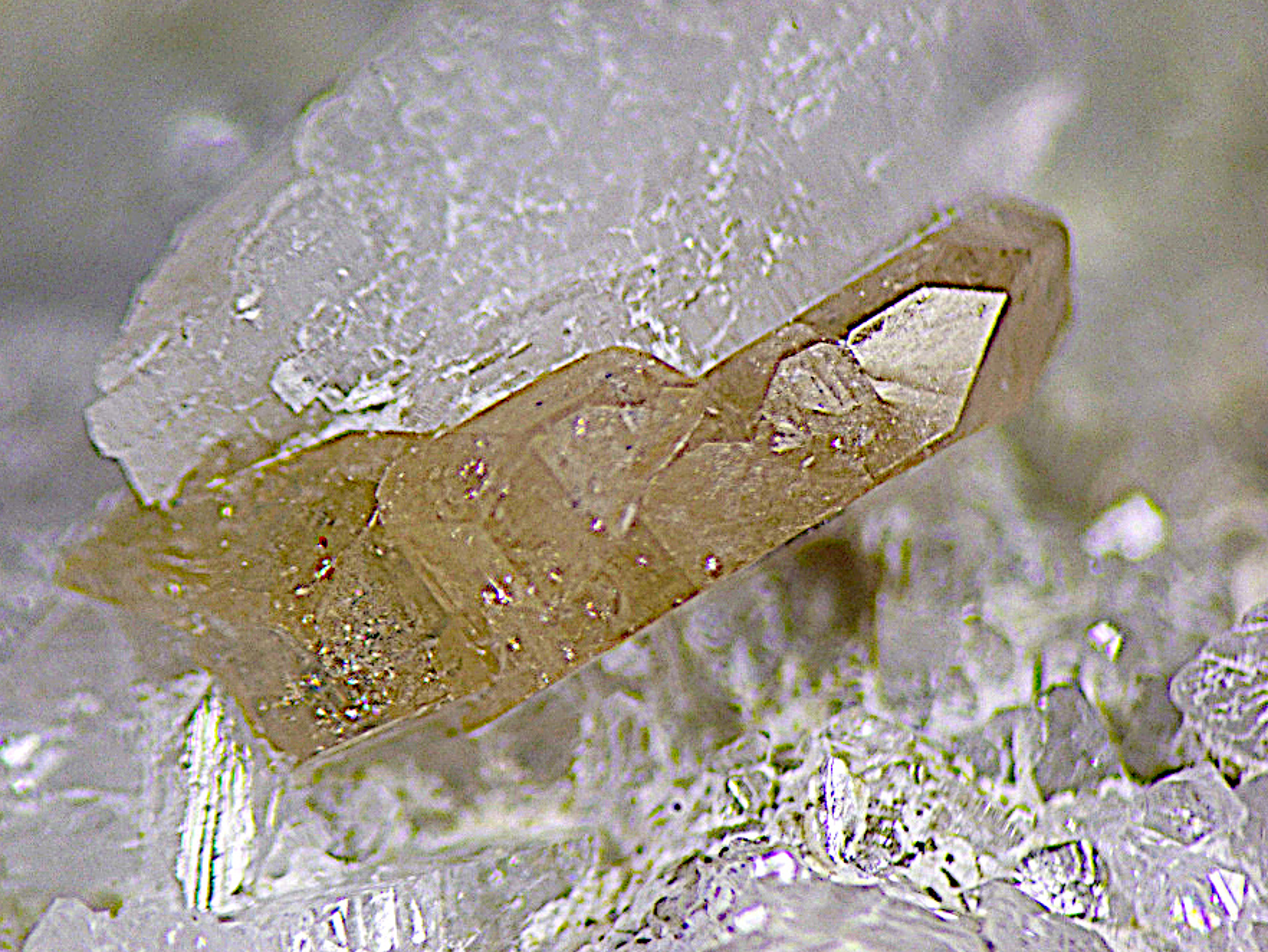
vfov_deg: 14.5
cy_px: 480
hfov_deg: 19.3
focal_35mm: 102
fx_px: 3737
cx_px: 627
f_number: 5.7
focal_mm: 18
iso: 100
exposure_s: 1/125
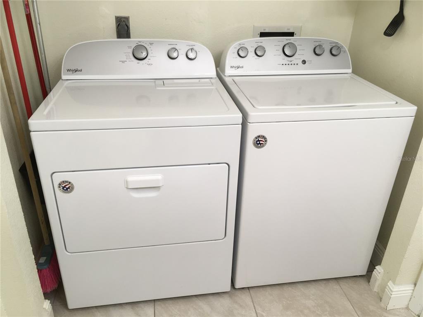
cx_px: 212
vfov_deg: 48.2
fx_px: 354
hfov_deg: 61.7
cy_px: 158
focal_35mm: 29
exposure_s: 1/50
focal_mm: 4.15
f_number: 2.2
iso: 32
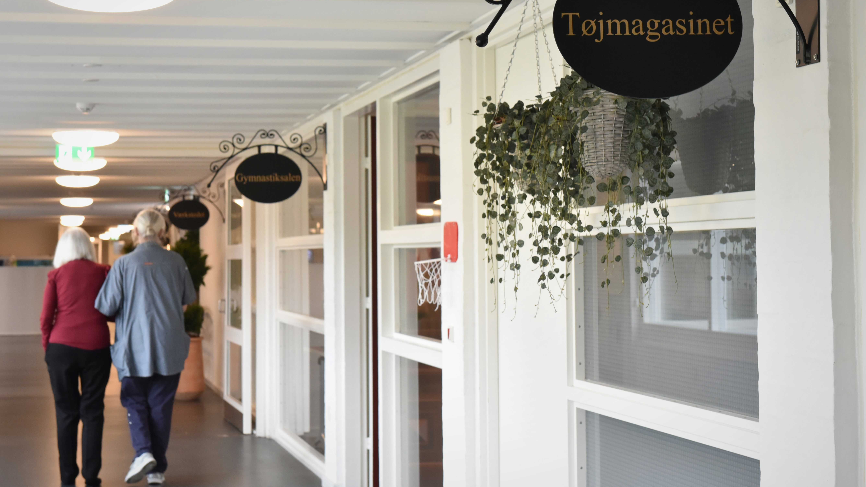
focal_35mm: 66
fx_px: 1516
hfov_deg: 31.9
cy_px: 202
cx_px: 381
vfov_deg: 18.2
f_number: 6.3
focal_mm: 56
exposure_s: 1/125
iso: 3200
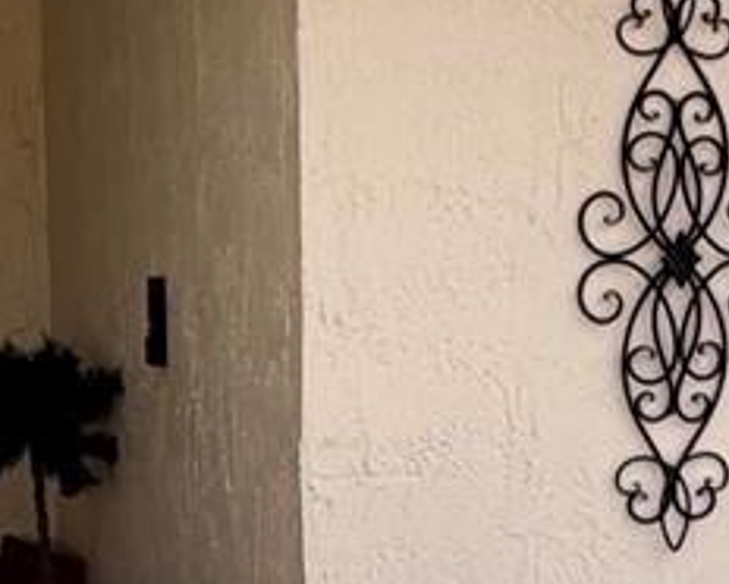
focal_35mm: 94
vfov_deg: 16.2
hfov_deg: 20.3
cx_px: 426
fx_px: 2030
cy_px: 485
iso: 50
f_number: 2.2
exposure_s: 1/1143
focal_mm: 2.22
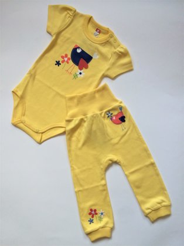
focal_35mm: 29
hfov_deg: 48.2
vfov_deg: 61.7
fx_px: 206
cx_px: 92
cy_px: 123
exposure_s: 1/100
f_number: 2.2
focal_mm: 4.15
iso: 50
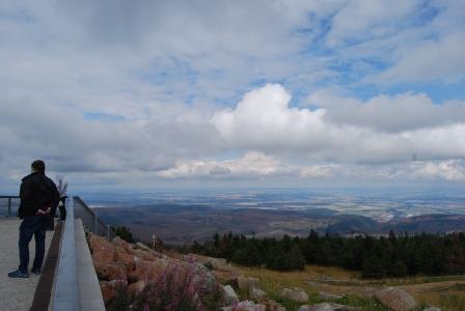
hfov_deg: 67.3
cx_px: 232
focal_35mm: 27
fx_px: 349
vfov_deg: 48.1
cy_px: 156
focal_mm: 18
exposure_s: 1/250
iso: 100
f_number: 10
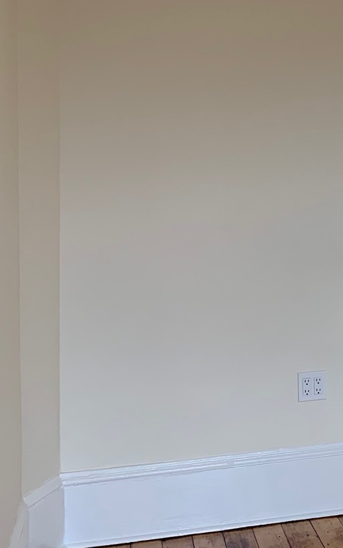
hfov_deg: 18.3
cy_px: 106
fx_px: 1002
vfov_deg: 29.9
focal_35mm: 67
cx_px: 424
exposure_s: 1/120
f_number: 1.8
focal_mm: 4.25
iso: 40
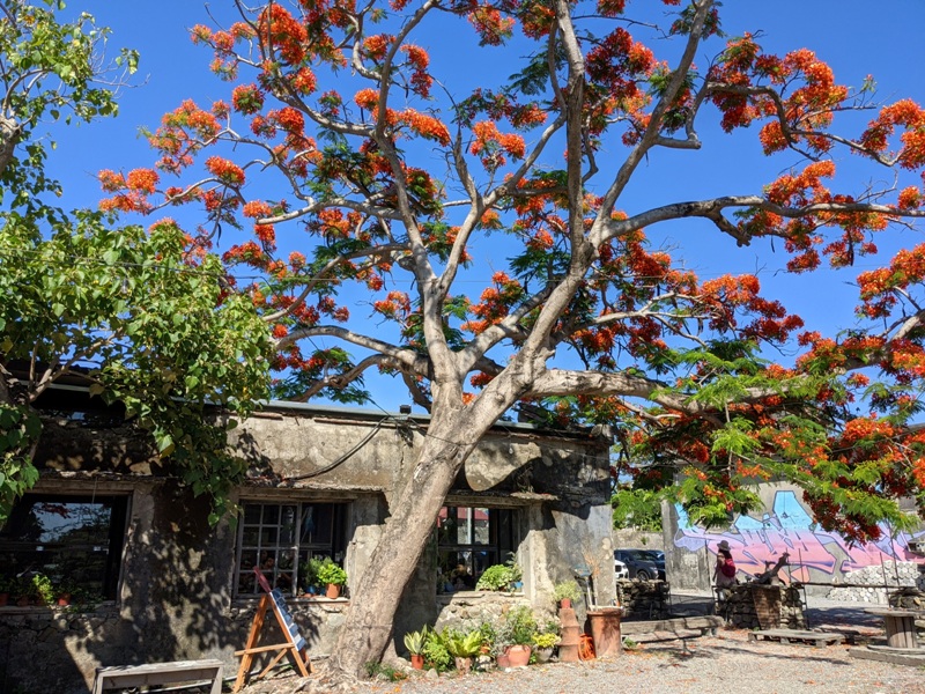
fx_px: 721
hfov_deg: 65.3
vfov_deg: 51.4
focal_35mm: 27
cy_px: 347
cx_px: 462
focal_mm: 4.38
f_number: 1.73
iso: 59
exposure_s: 1/2924
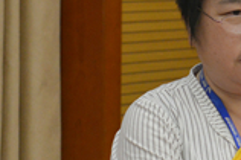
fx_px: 2227
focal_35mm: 333
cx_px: 276
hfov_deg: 6.2
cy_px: 142
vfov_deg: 4.1
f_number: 4.5
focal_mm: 70
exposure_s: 1/160
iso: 1100
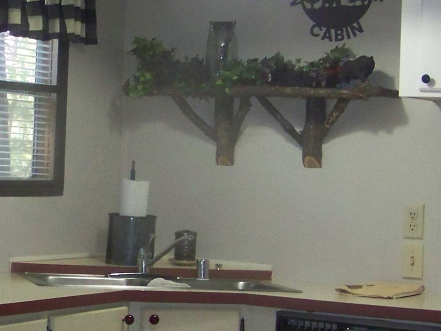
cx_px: 8
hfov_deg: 17.2
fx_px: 1427
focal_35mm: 112
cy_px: 185
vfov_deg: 13.2
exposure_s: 1/30
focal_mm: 5.85
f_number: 2.8
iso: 200
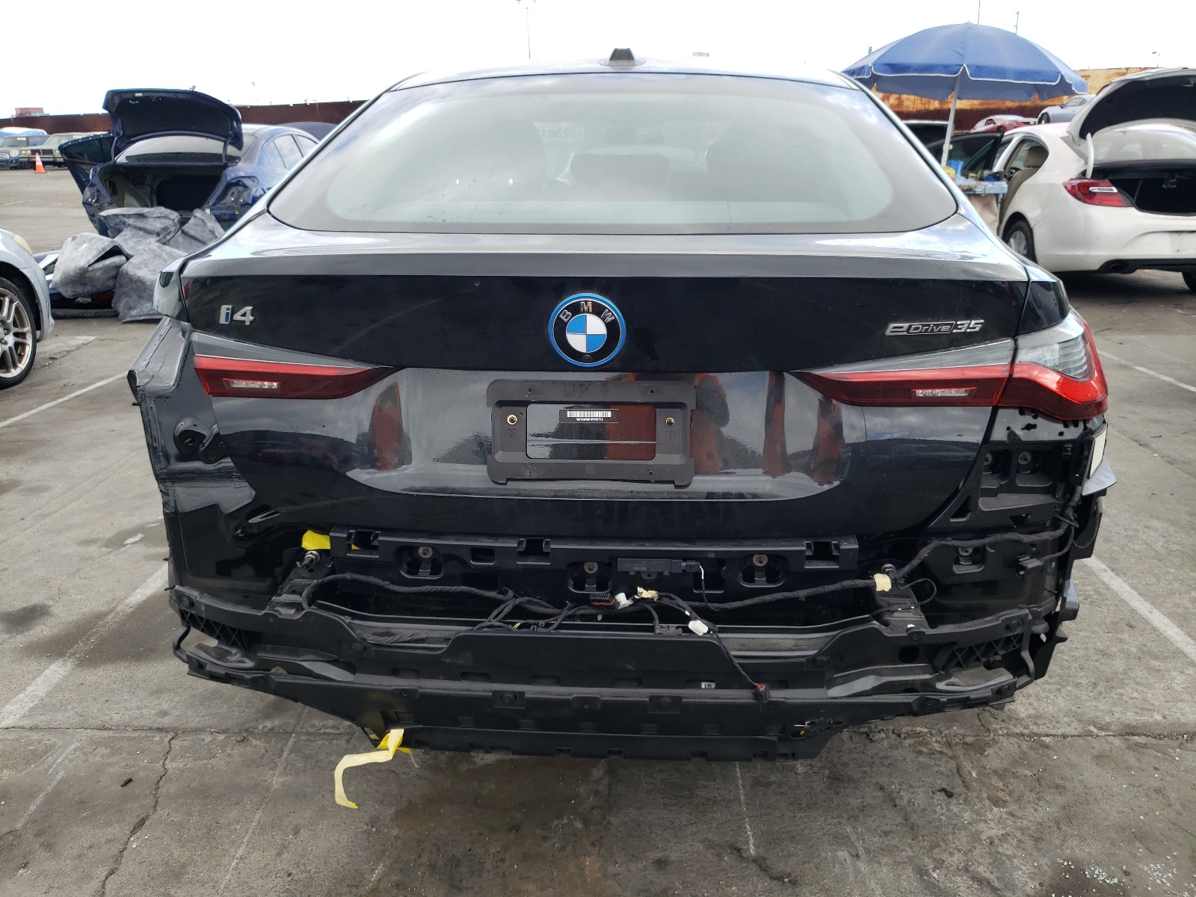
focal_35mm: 26
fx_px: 898
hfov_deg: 67.3
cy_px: 448
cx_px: 598
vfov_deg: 53.1
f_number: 1.5
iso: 50
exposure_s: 1/625
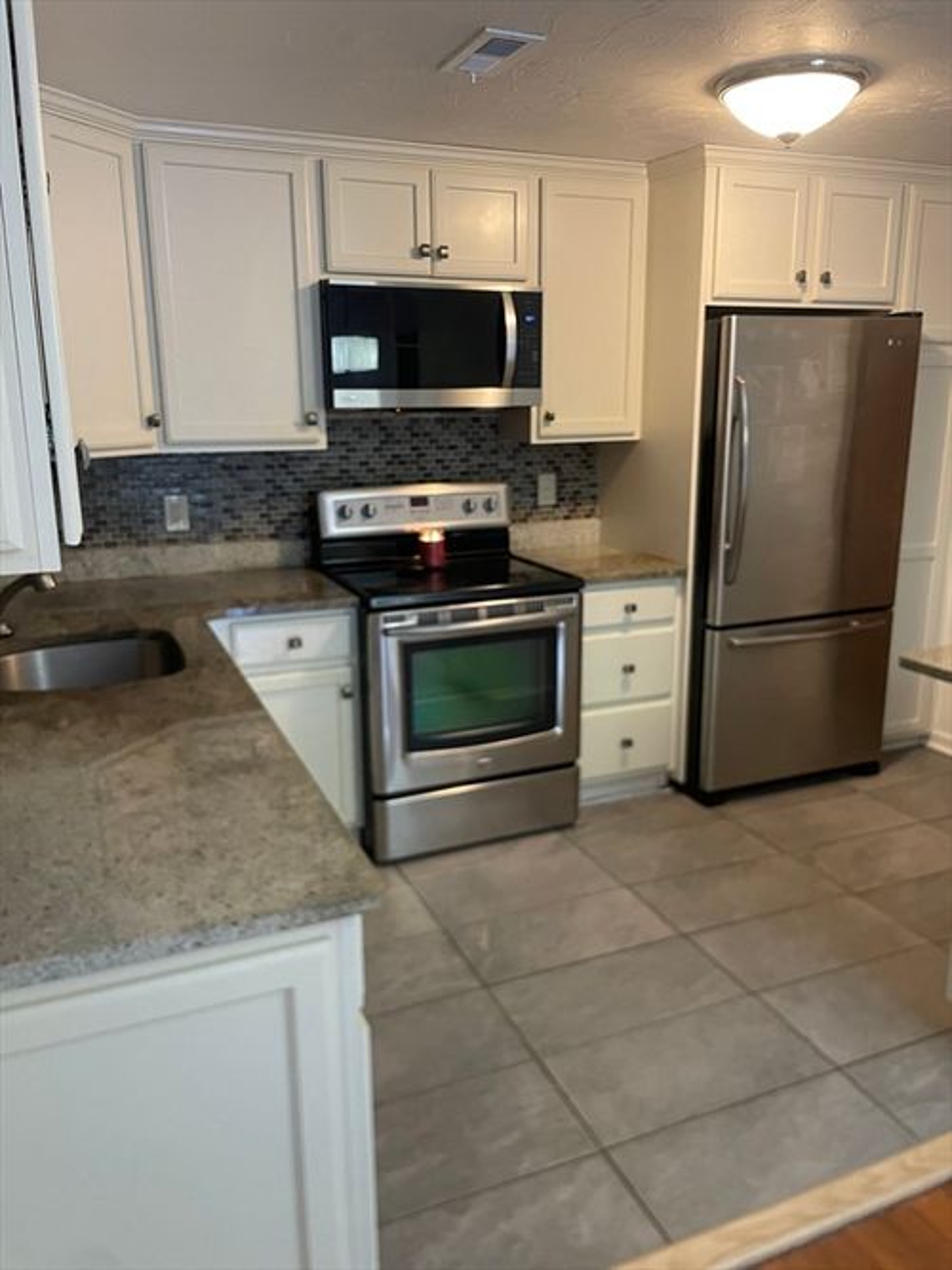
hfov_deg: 53.0
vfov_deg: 67.3
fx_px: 954
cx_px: 476
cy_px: 635
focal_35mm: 26
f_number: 1.6
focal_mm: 4.2
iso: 320
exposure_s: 1/60
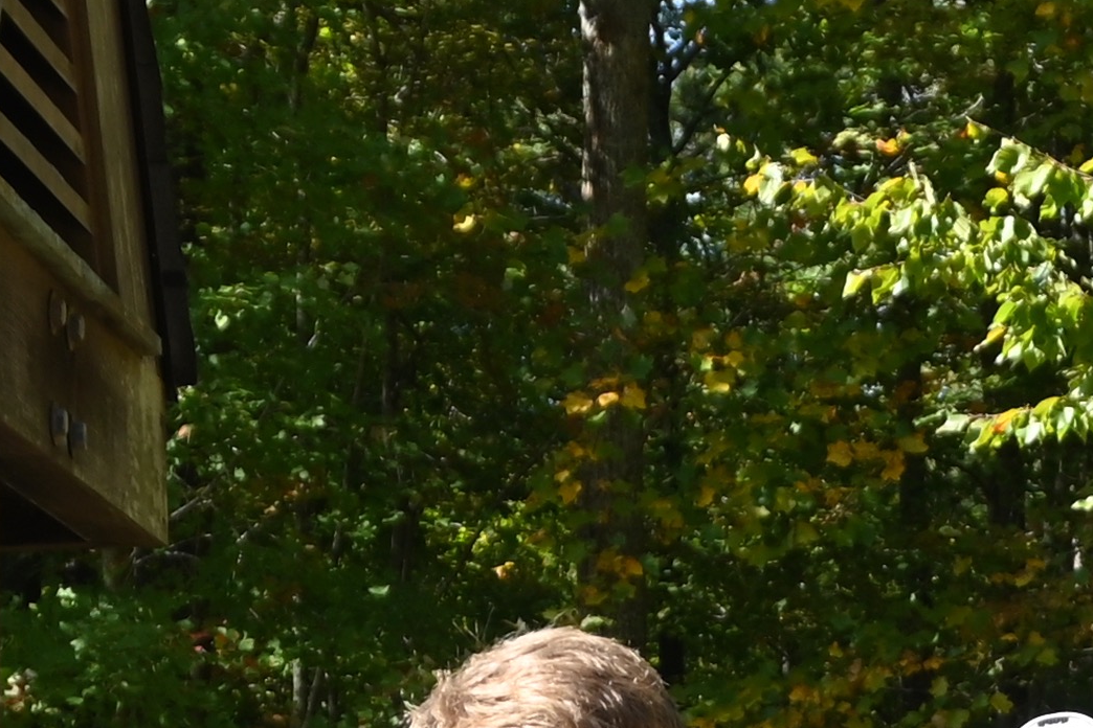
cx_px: 861
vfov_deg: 5.6
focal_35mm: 240
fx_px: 7286
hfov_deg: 8.6
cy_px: 1450
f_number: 5.6
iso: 125
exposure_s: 1/250
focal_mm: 30
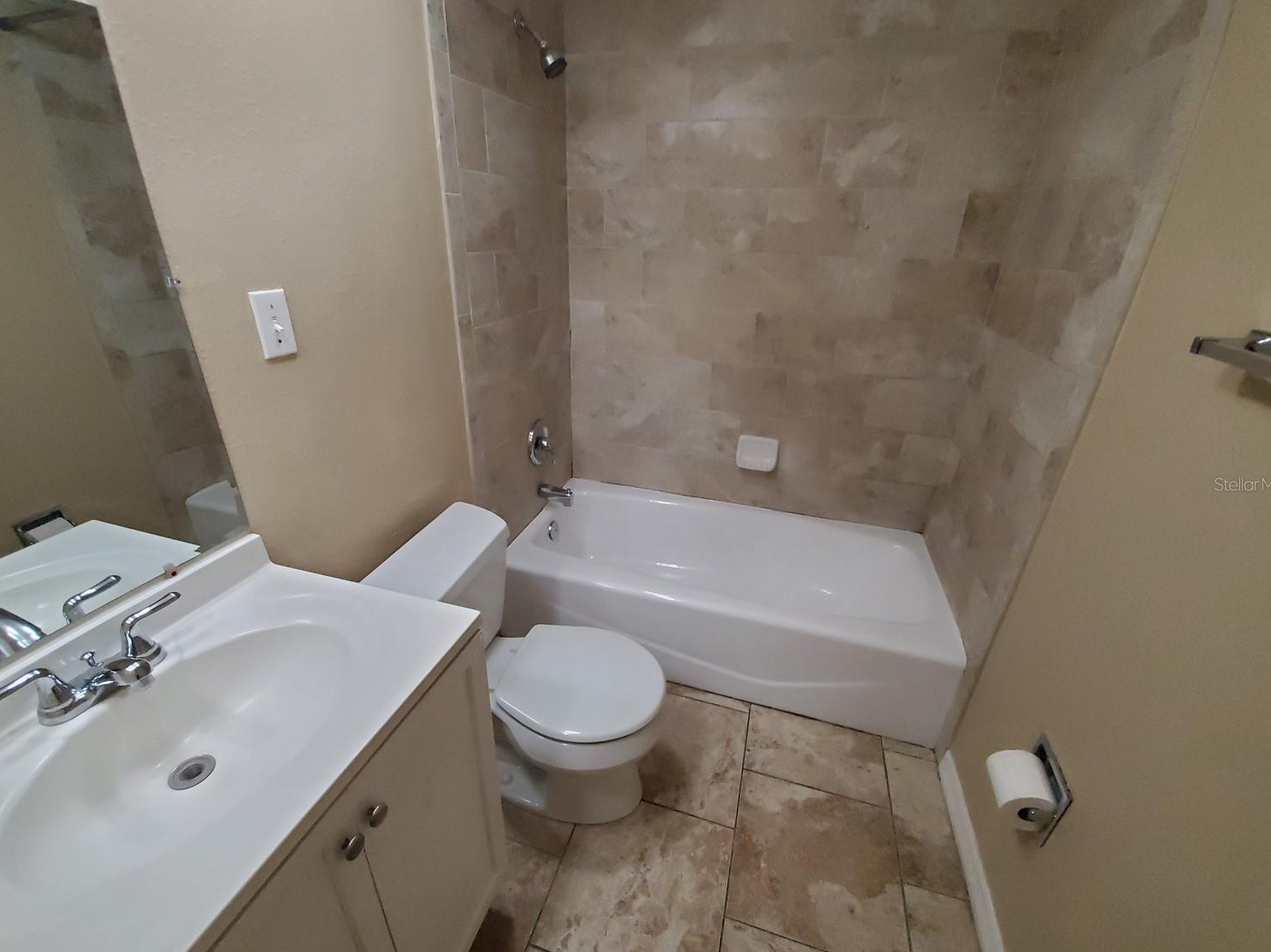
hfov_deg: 102.0
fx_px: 514
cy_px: 484
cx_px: 611
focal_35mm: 14
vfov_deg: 85.7
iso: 640
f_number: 2.2
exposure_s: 1/59
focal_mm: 1.8
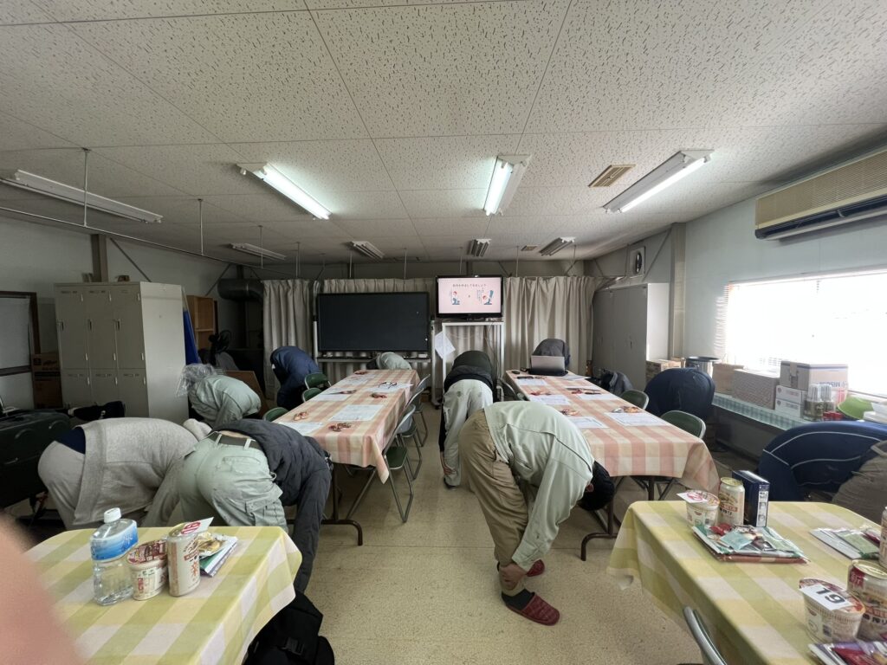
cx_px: 444
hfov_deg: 106.2
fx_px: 333
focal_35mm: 13
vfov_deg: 89.9
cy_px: 332
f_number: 1.8
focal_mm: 1.57
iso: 160
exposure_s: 1/120
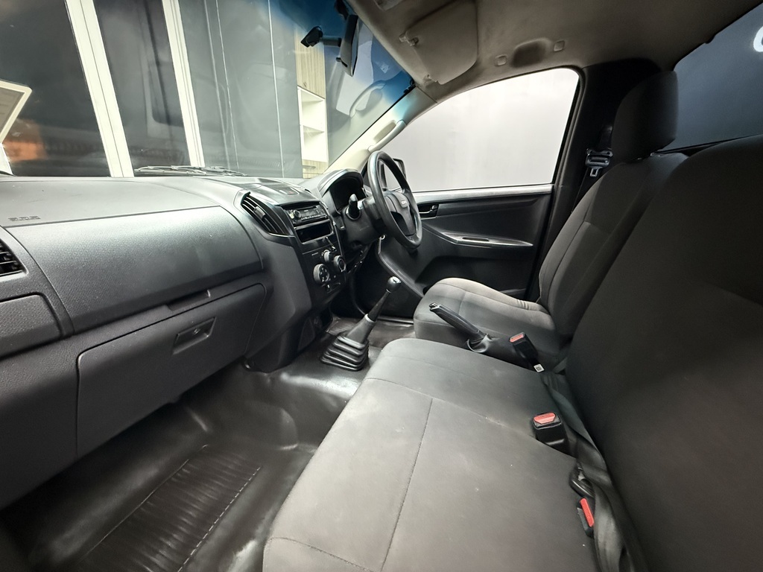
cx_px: 382
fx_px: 309
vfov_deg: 85.7
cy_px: 286
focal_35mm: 14
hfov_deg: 102.1
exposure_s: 1/40
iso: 1600
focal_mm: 2.22
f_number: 2.2
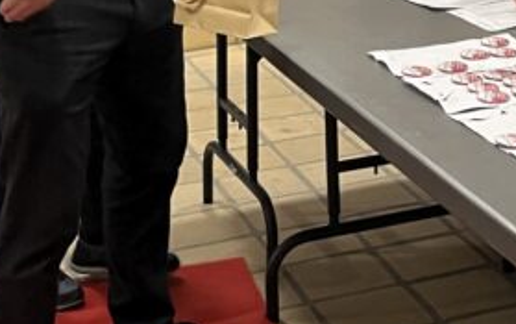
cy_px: -217
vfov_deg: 12.1
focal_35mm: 101
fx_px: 1422
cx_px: 416
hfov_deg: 20.3
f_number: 1.6
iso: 160
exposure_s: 1/50
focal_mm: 5.1
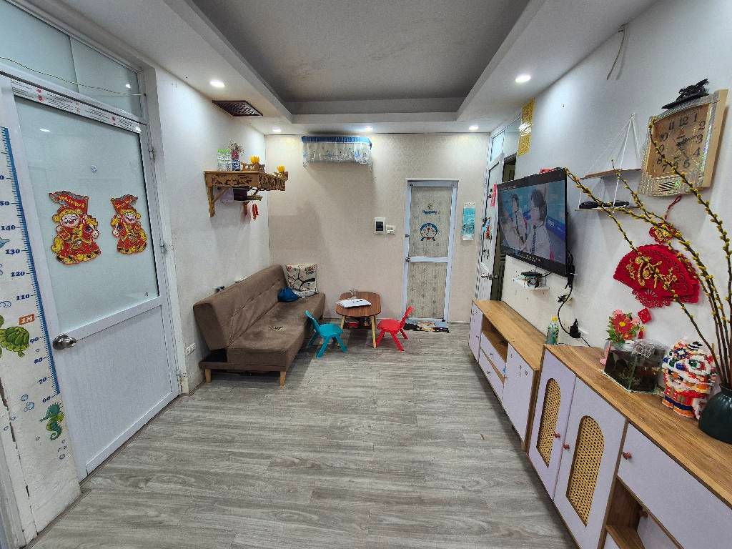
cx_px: 366
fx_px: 275
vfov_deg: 89.9
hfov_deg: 106.2
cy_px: 274
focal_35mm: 13
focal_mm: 2.2
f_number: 2.2
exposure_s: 1/50
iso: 80
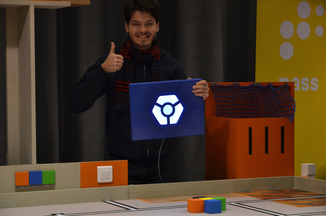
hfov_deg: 21.0
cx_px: 163
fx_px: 881
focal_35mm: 98
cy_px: 108
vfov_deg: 14.0
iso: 800
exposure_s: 1/160
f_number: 5.3
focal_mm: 65
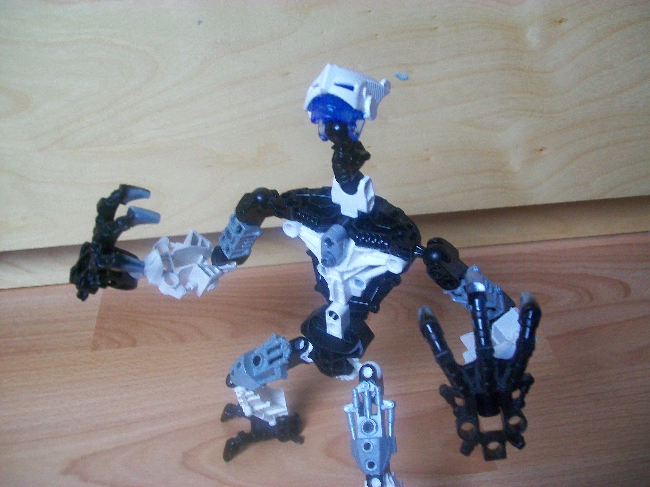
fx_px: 676
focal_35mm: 36
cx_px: 325
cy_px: 244
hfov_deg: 51.4
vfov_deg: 39.7
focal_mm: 6
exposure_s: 1/8
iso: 200
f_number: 2.7
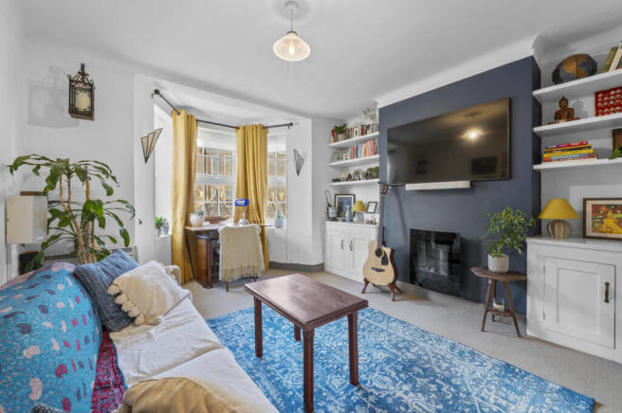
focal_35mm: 14
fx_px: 242
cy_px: 206
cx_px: 311
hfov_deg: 104.3
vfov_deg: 81.1
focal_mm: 14
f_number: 16
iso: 200
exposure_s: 1.6
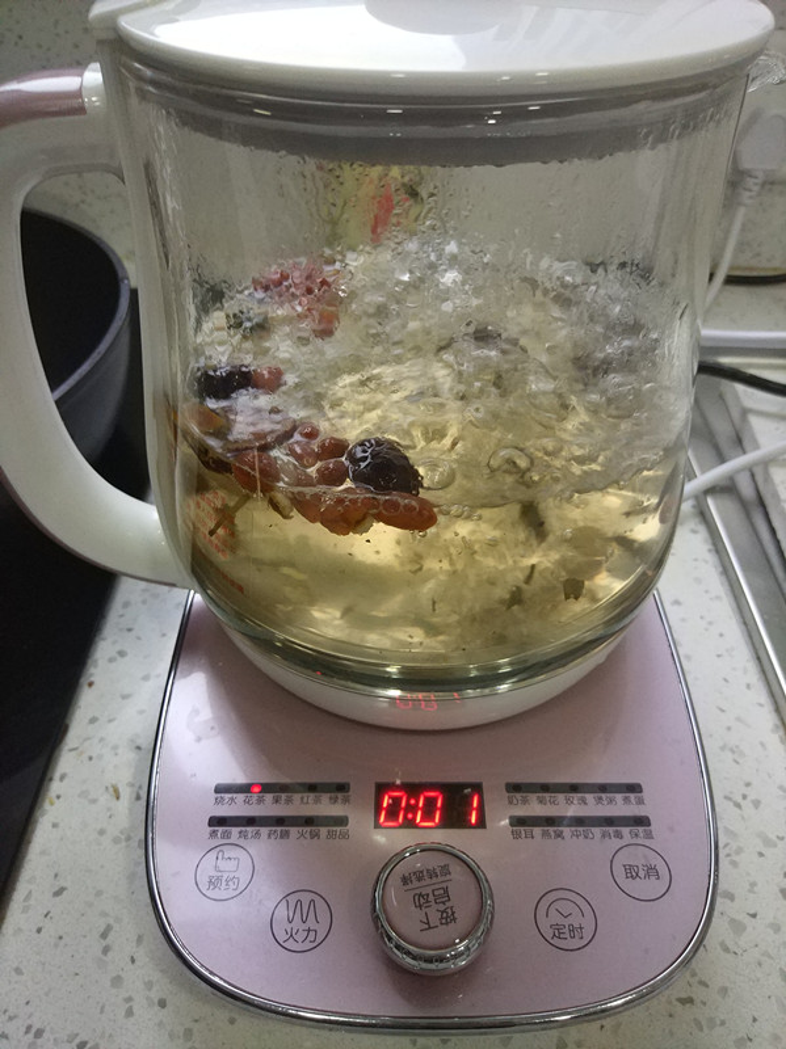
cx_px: 393
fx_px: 697
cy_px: 524
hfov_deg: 58.8
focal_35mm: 23
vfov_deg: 74.0
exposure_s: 1/50
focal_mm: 4.06
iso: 800
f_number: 2
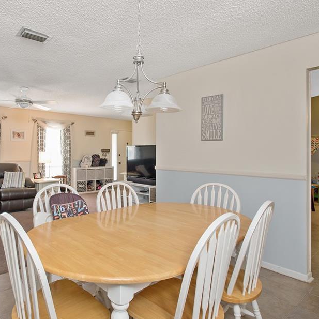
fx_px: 250
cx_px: 103
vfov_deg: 65.0
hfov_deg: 63.2
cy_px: 151
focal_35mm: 24
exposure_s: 1/15
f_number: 7.1
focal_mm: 17
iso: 500
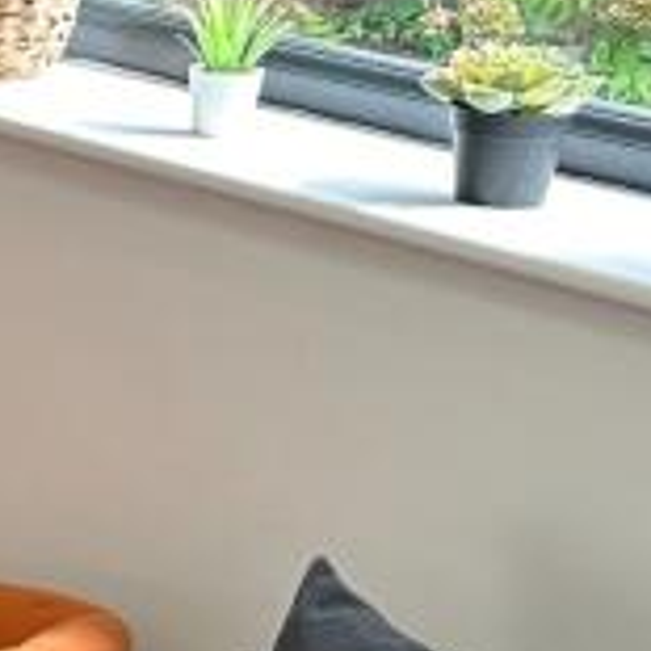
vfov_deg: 12.5
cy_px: 336
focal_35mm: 140
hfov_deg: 10.4
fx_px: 2979
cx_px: -1021
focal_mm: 6.86
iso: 80
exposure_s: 1/121
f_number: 1.78
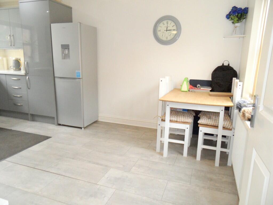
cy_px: 102
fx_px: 189
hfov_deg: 71.6
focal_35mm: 24
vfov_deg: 56.8
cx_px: 136
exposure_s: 1/30
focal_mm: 3.9
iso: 200
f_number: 3.2
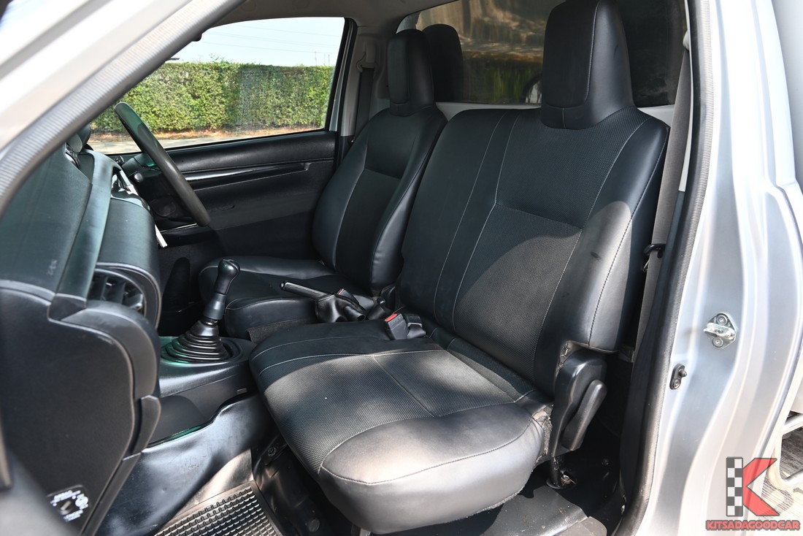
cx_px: 402
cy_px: 268
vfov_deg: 53.2
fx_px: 535
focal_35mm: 24
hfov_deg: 73.7
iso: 200
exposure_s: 1/45
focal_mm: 24
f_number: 6.7
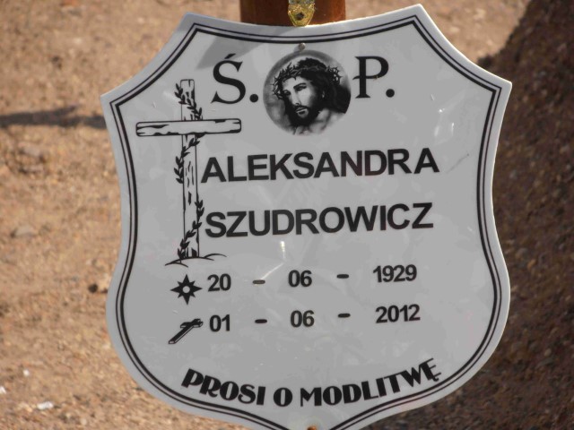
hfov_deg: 8.2
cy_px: 215
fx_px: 3980
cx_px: 287
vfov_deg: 6.2
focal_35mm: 240
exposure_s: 1/500
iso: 80
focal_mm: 42.54
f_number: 5.7
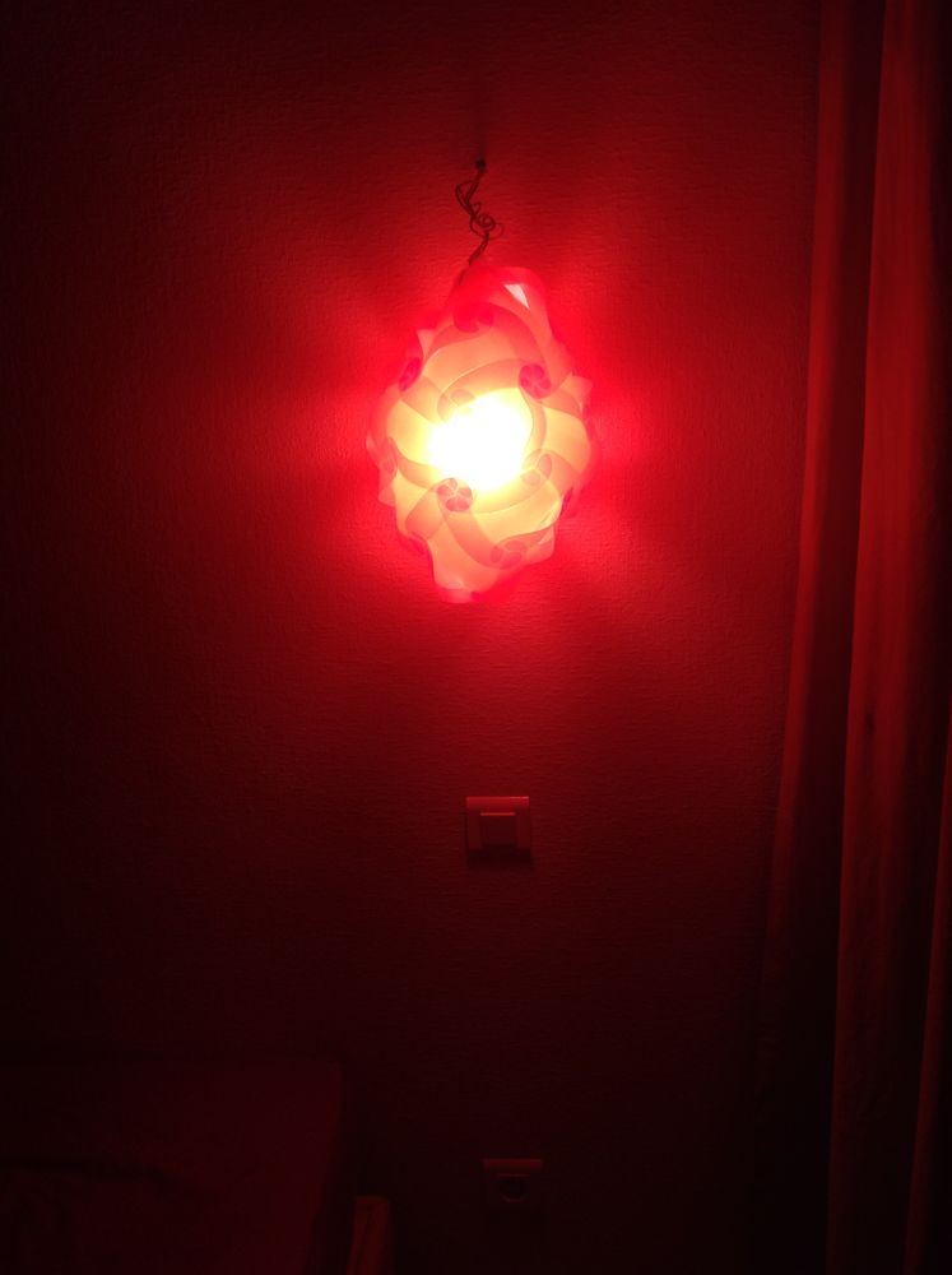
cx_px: 476
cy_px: 638
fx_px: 1287
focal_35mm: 35
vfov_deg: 52.7
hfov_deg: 40.6
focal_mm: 4.28
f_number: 2.4
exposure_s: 1/33
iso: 64
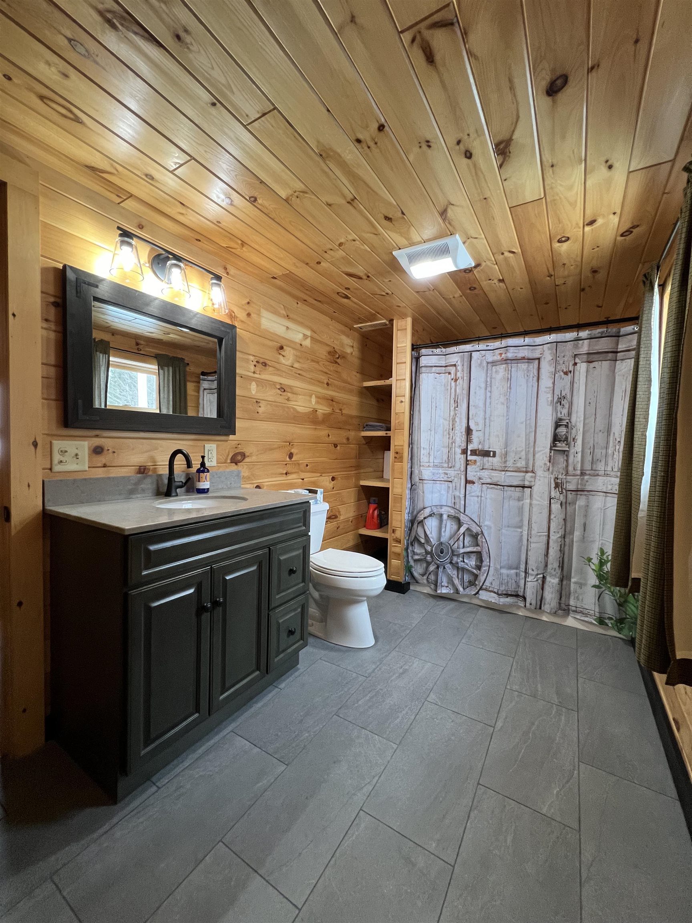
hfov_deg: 89.9
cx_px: 346
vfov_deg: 106.2
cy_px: 462
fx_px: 347
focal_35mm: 13
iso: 320
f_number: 1.8
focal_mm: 1.57
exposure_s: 1/60
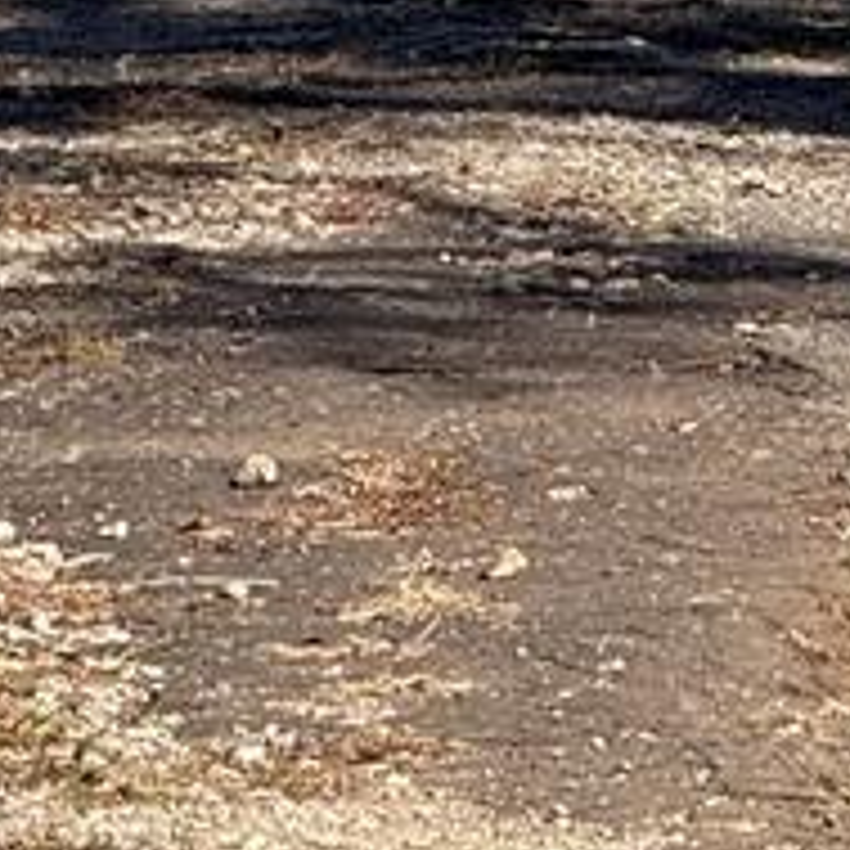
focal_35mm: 576
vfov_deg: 3.0
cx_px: 265
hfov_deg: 3.0
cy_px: -702
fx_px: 16002
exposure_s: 1/1342
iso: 50
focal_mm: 15.66
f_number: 2.8
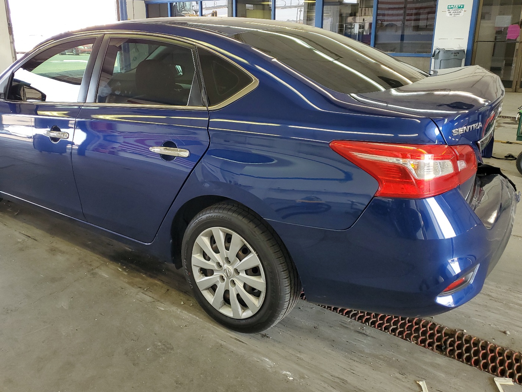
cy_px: 172
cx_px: 228
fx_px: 452
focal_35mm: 30
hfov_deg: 59.8
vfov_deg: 46.7
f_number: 1.5
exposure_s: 1/120
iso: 73
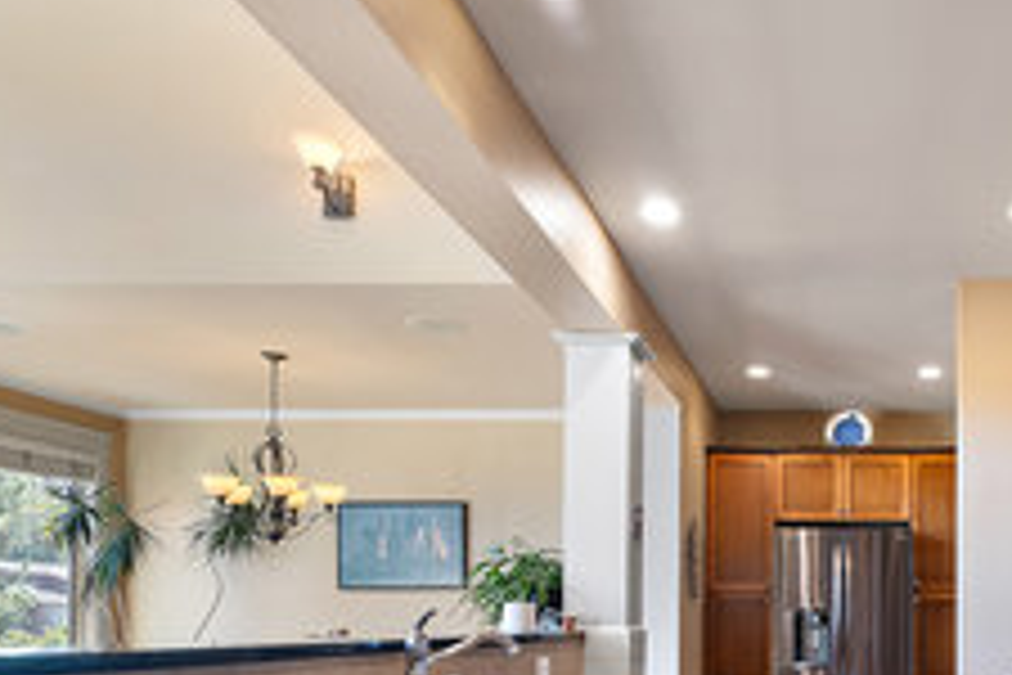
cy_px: 616
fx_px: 871
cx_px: 843
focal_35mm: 31
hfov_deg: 55.0
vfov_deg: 39.1
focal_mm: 16
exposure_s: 1/1.25
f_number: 7.1
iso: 320
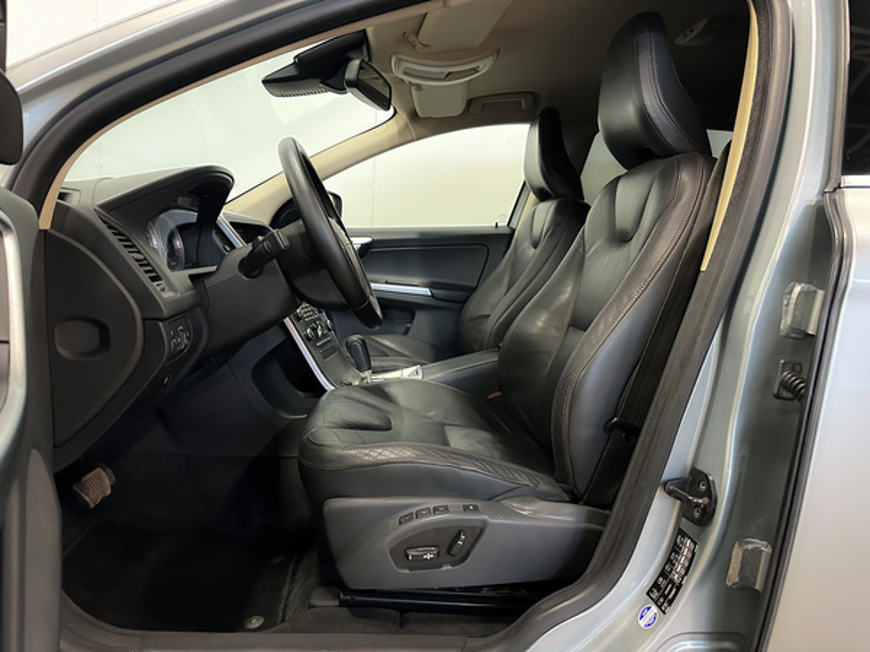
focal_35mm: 24
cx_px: 435
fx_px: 603
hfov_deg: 71.6
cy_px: 326
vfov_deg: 56.8
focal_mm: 6.86
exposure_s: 1/45
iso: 1000
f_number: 1.8
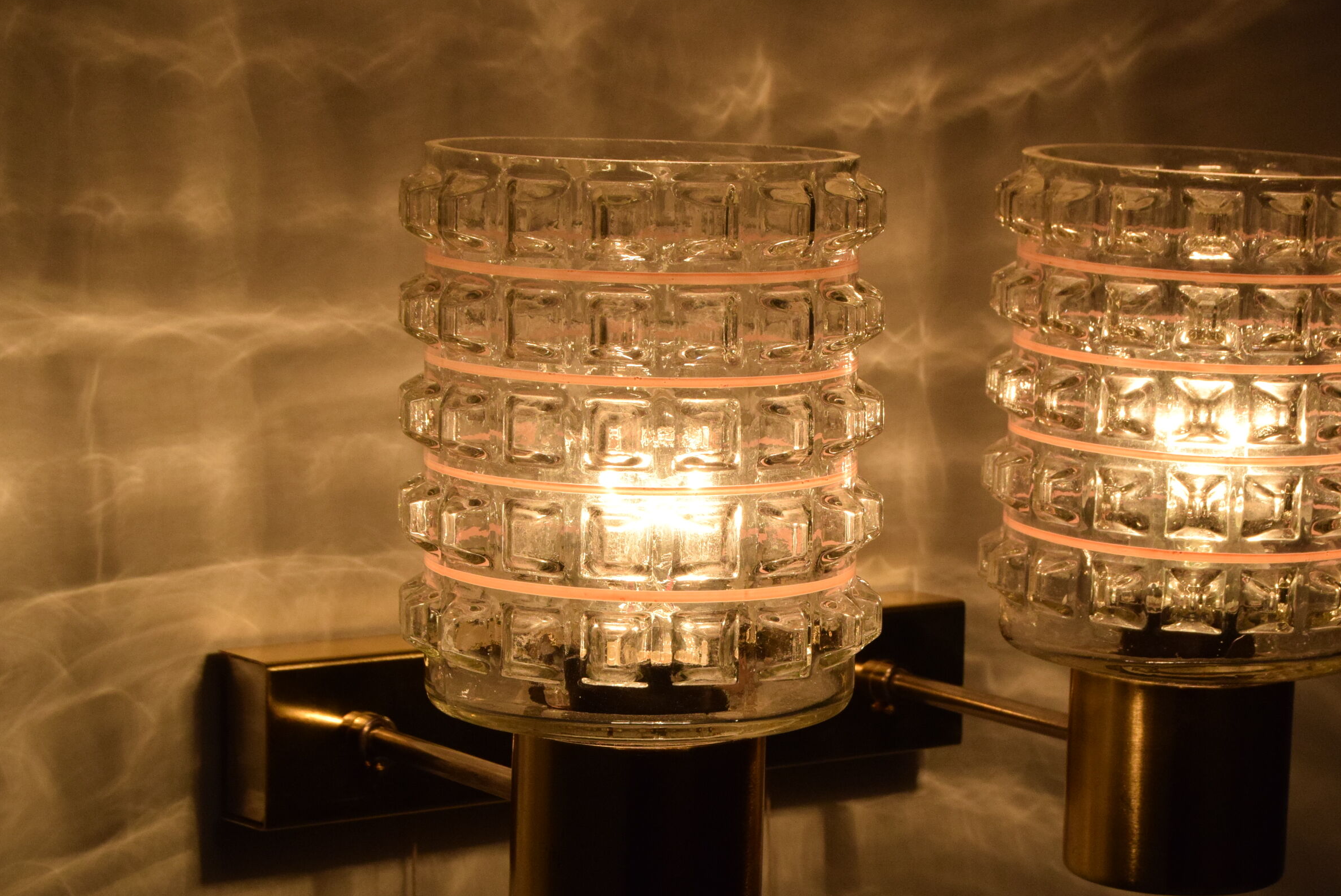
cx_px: 840
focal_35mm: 105
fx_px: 3901
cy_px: 501
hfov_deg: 19.5
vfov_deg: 13.1
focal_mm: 55
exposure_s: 1/640
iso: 1600
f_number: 13
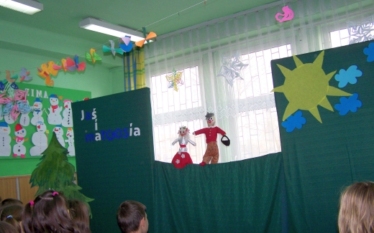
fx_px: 418
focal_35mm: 41
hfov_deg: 48.2
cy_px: 132
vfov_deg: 31.2
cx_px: 184
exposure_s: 1/60
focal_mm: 6.3
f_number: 2.8
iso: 160
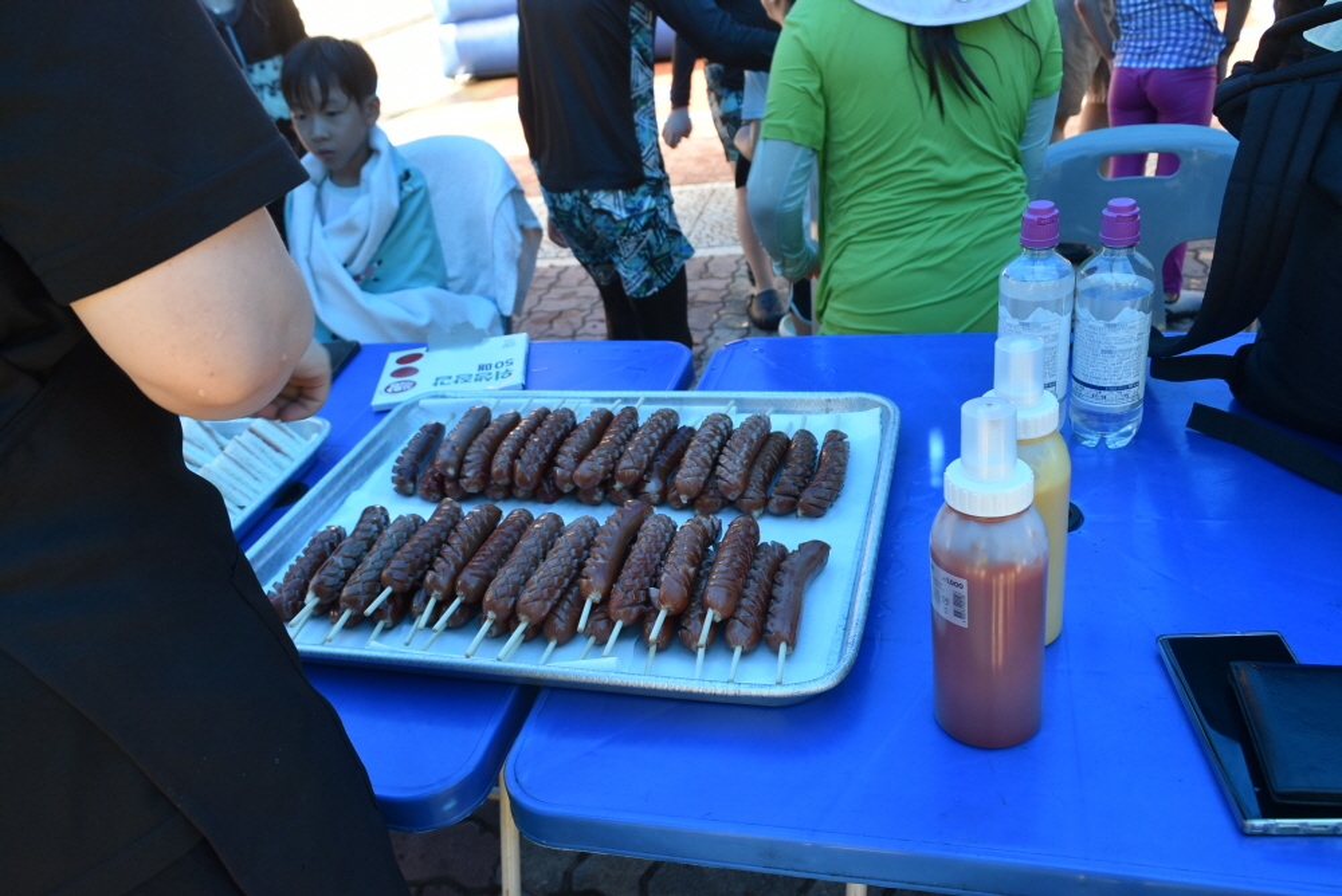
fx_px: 1007
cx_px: 671
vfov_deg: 48.0
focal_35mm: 27
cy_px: 448
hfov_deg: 67.4
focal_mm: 18
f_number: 5.6
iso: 400
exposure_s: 1/125
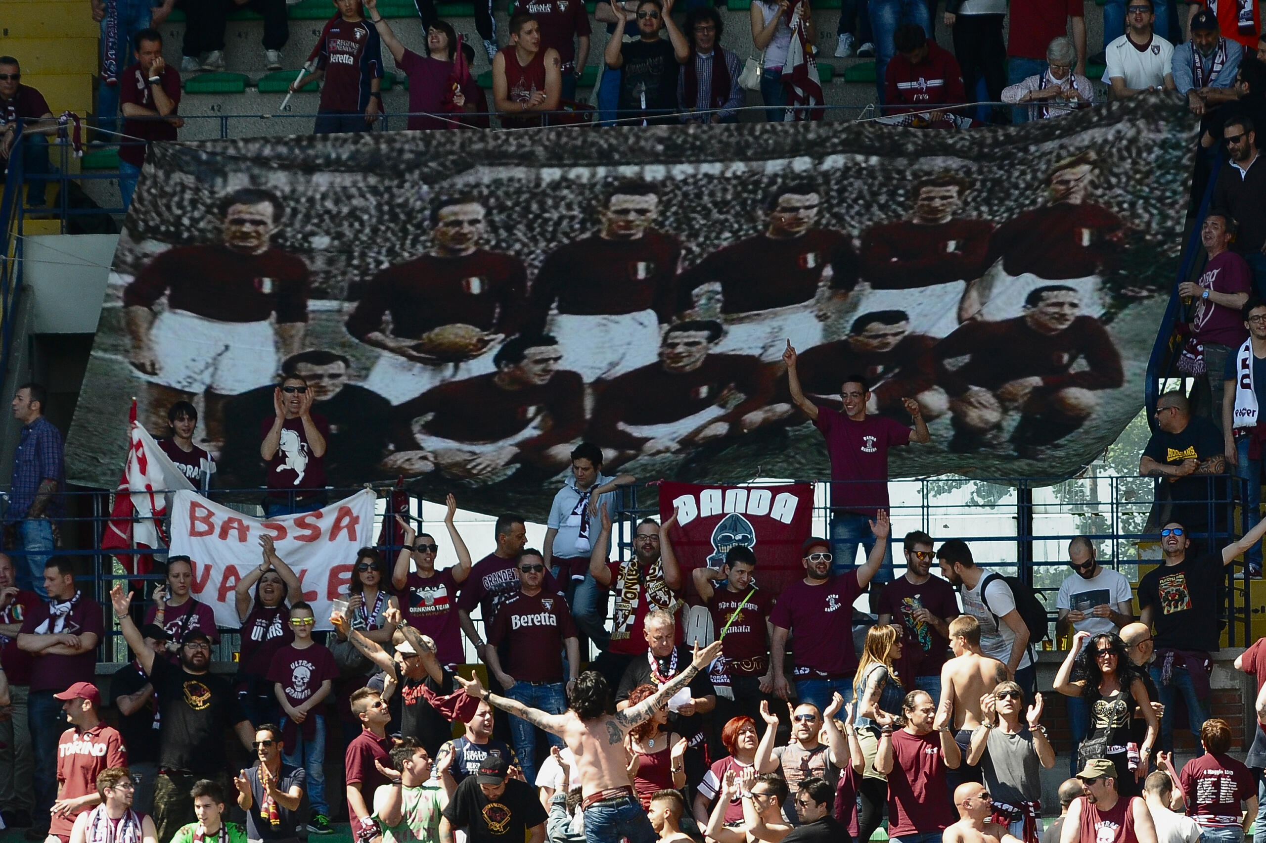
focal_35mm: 500
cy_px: 422
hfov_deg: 4.1
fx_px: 17574
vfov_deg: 2.7
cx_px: 633
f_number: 7.1
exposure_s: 1/2000
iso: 1600
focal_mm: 500
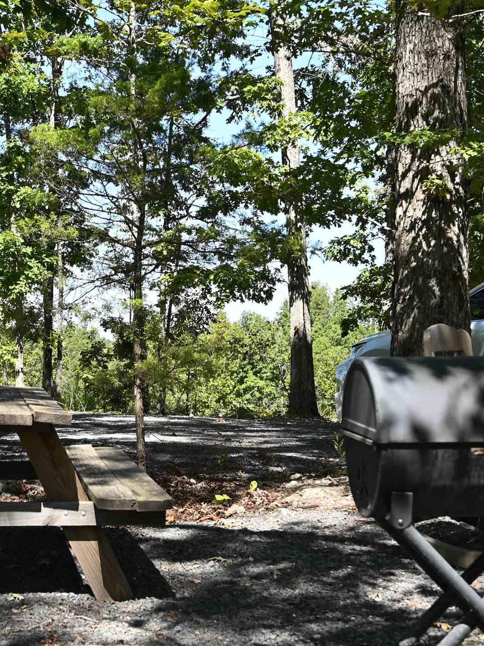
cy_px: 325
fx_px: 1286
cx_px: 76
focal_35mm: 69
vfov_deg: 28.2
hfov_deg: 21.0
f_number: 5.6
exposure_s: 1/250
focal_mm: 33
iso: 160
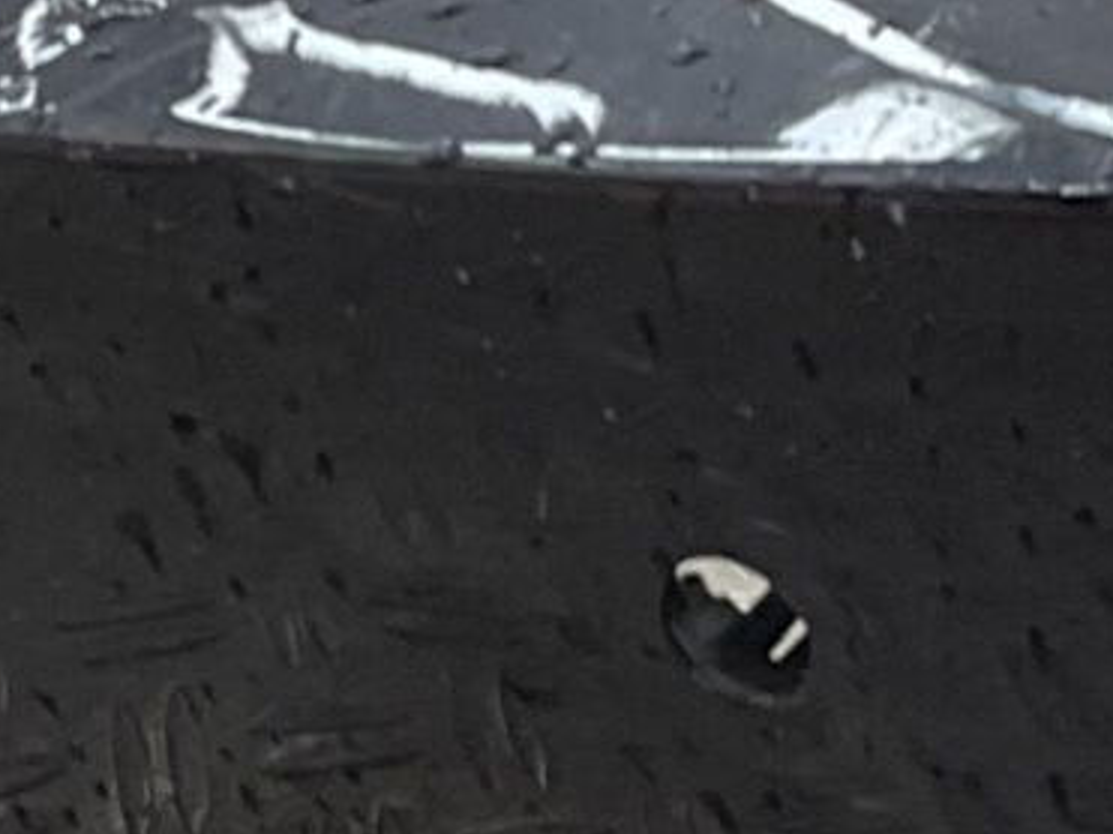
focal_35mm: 200
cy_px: 261
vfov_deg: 7.4
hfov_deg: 9.9
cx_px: 624
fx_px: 6428
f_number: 1.8
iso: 20
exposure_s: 1/100
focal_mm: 3
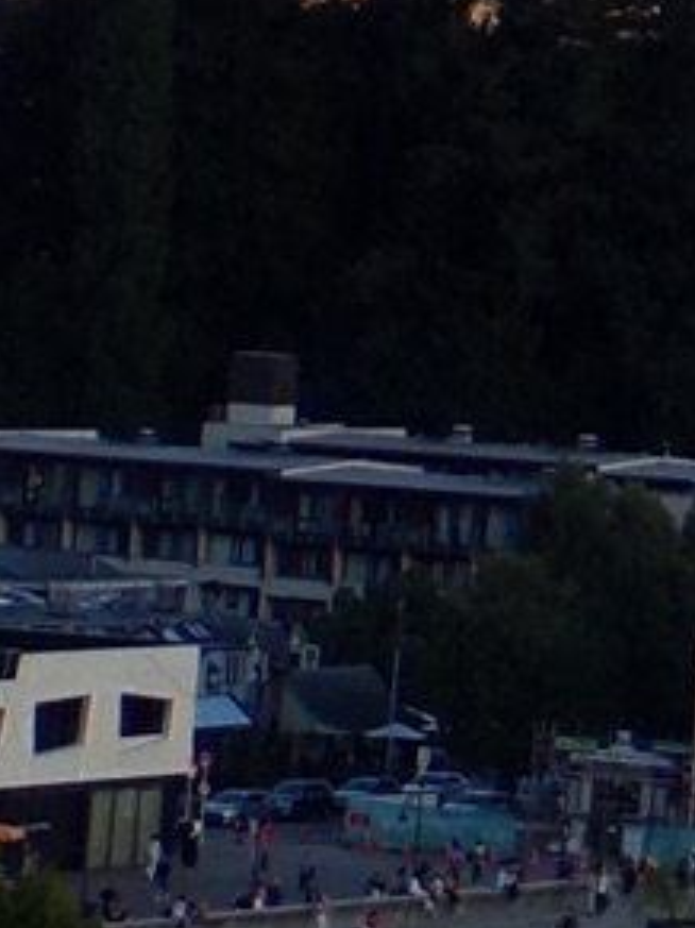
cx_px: 1926
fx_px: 9028
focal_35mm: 337
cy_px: -510
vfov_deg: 5.8
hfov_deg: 4.3
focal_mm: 8.7
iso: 80
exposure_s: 1/250
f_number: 3.5
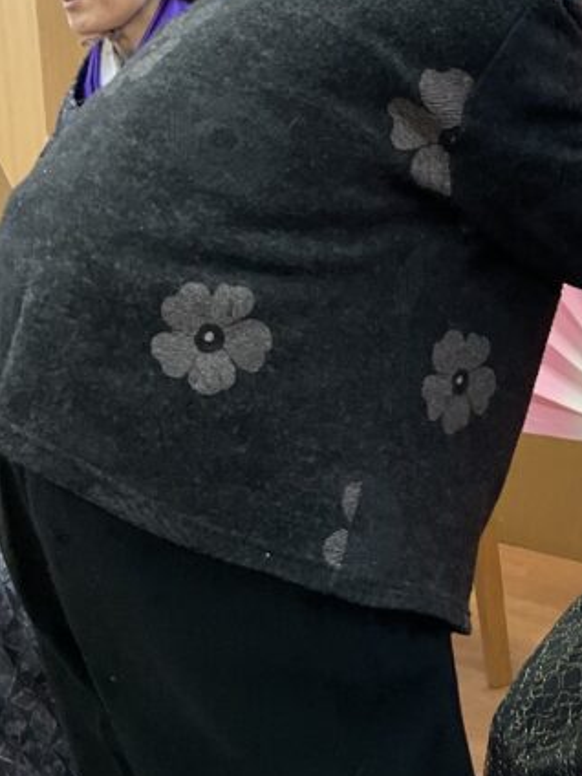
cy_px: 214
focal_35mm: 70
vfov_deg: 27.5
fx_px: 1569
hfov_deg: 19.9
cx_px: 670
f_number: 1.8
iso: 64
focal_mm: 3
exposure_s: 1/60
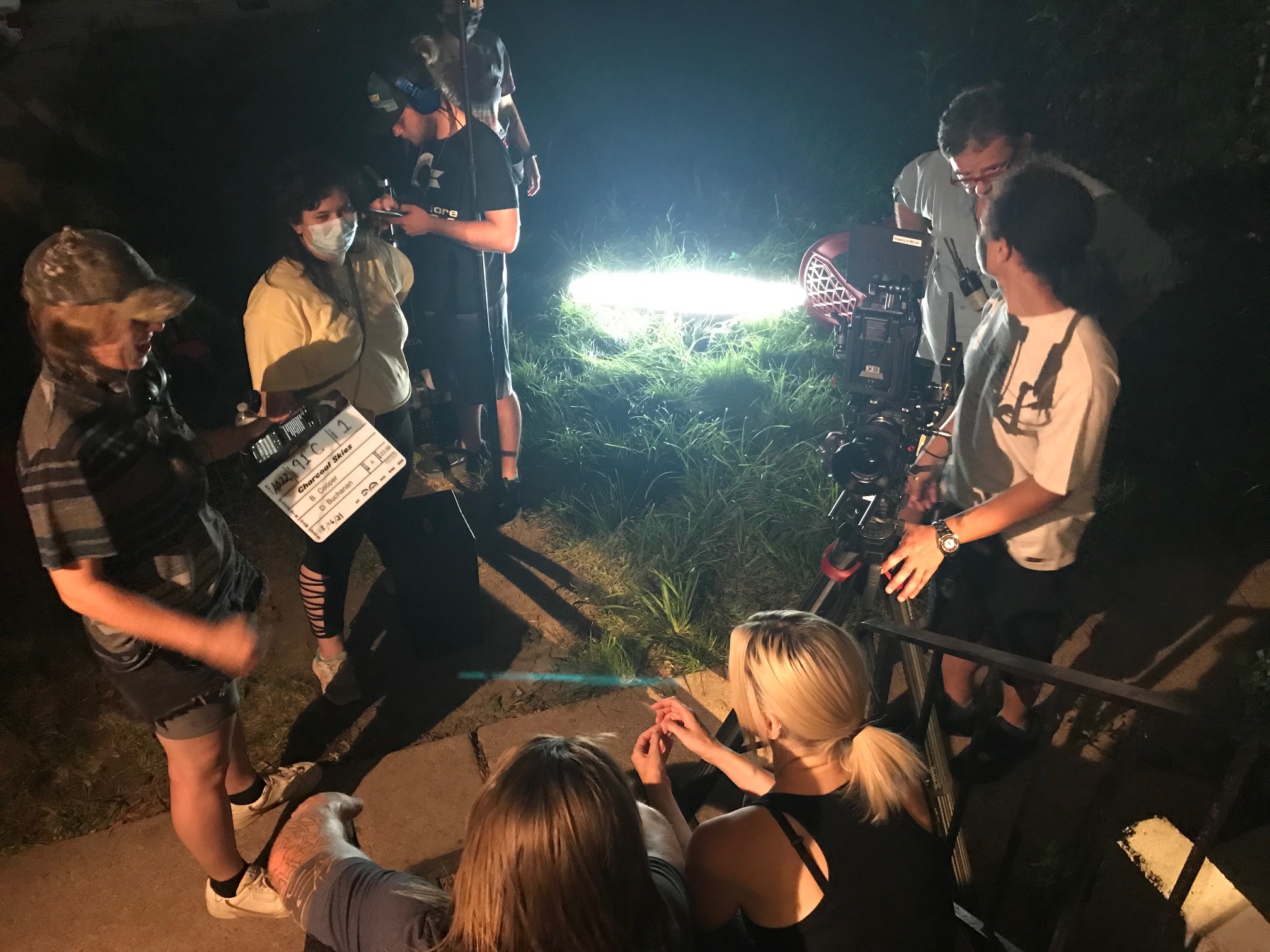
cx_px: 635
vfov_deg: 49.7
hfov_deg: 63.4
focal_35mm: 28
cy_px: 476
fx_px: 1027
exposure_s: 1/6
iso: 100
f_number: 1.8
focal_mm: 3.99
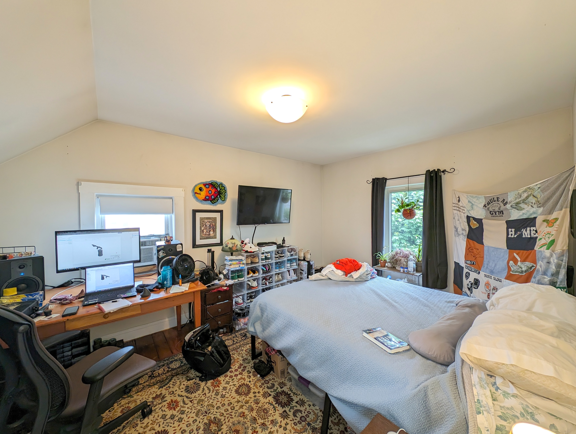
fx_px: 200
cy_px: 217
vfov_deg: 94.6
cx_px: 288
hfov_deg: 110.5
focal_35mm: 12
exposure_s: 1/40
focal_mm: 2.23
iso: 58
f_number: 1.95
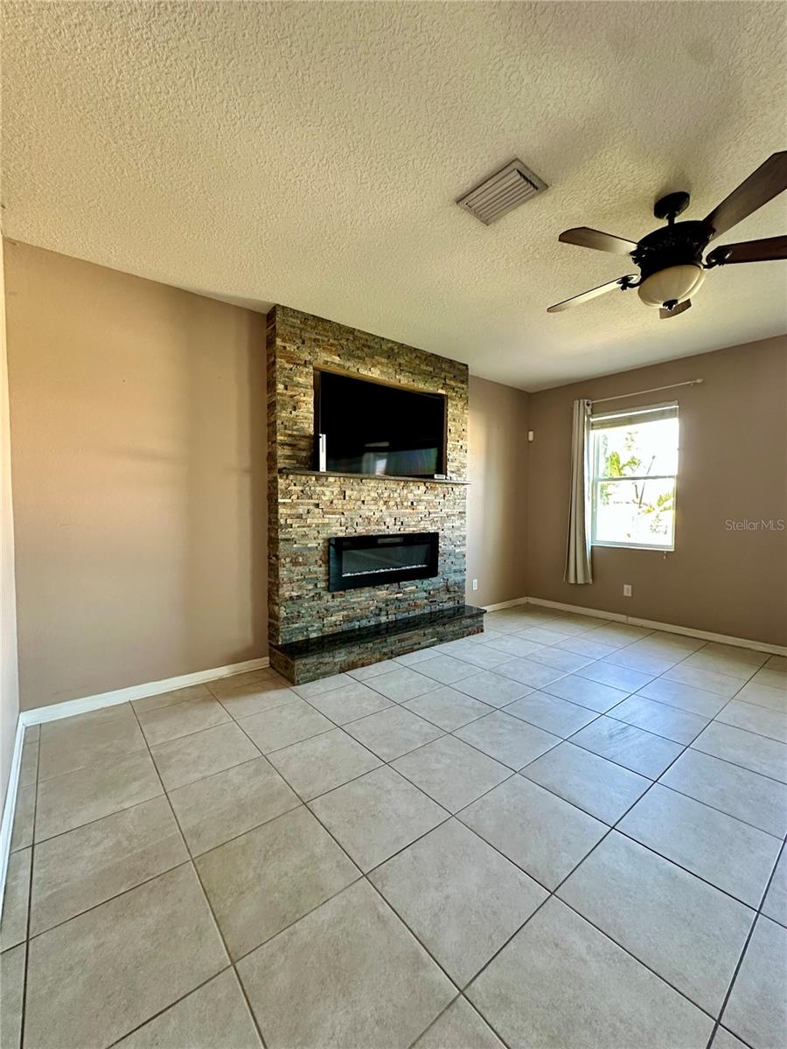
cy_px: 524
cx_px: 394
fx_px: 424
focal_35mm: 14
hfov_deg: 85.7
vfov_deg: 102.1
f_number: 2.2
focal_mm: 2.22
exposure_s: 1/60
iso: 500
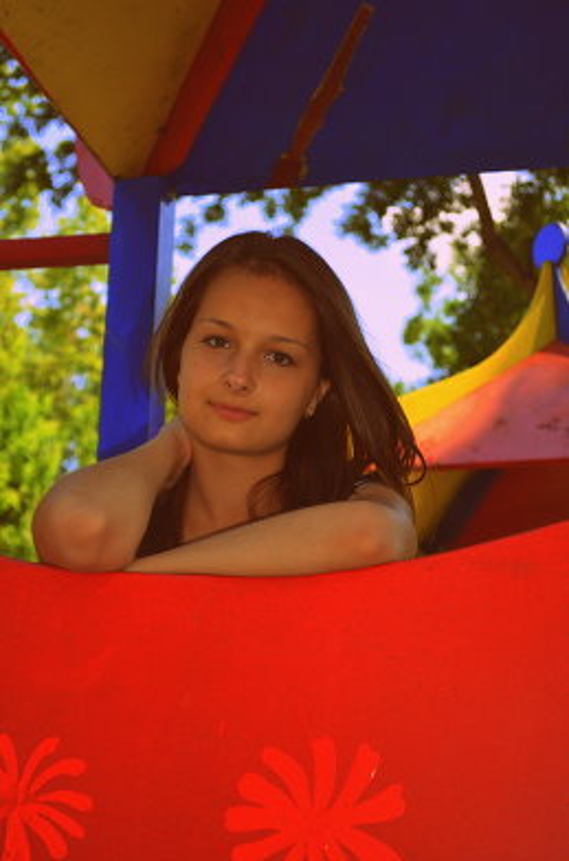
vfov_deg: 28.1
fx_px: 1718
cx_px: 284
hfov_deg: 18.8
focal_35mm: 72
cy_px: 430
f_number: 5.6
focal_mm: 48
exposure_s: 1/200
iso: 110
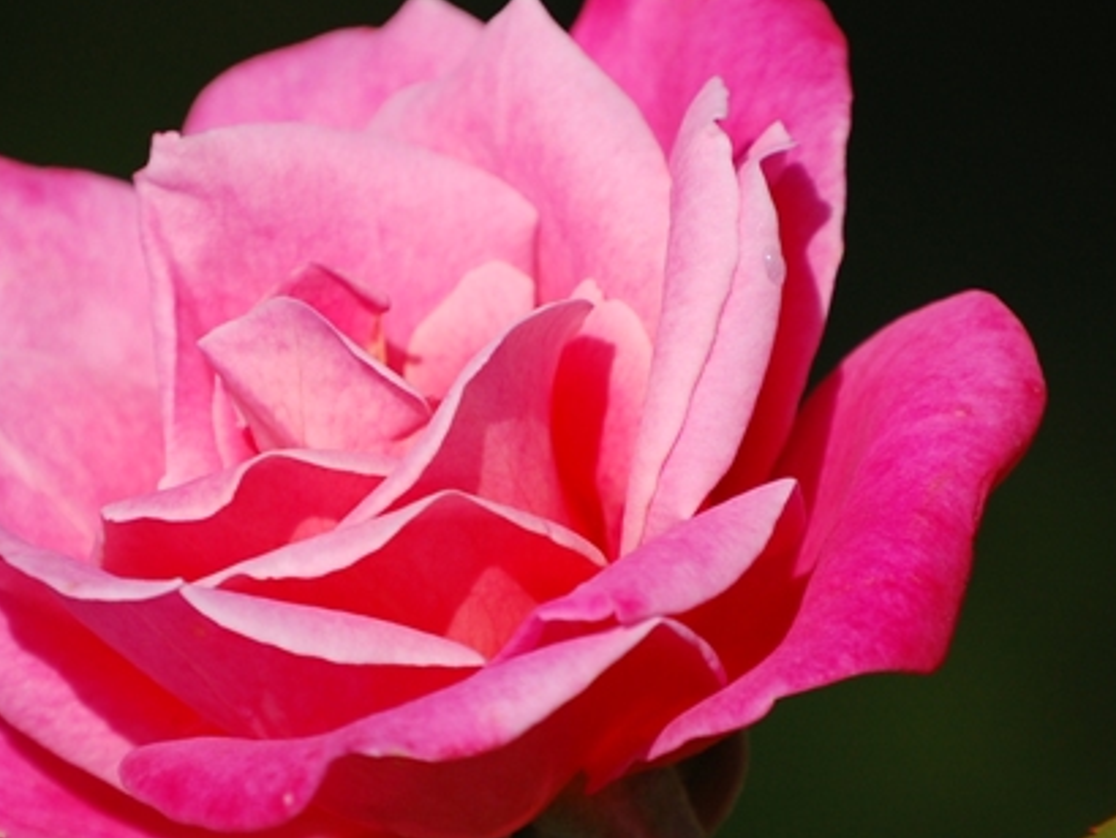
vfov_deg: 2.3
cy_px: 430
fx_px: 20452
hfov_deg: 3.1
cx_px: 468
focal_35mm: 634
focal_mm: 200
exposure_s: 1/1250
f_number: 5.6
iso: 200
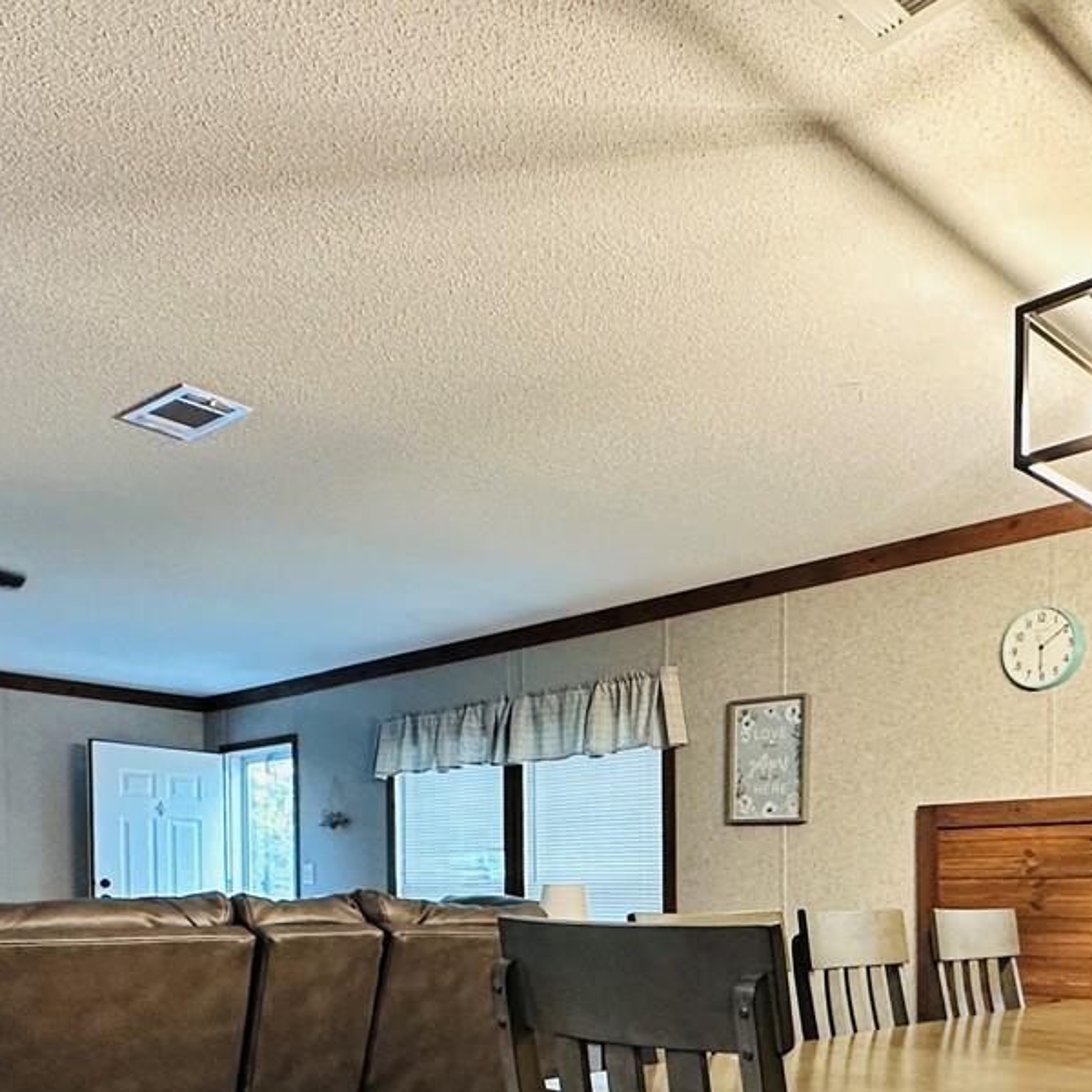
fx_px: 1178
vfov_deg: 45.9
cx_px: 770
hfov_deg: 48.5
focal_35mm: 33
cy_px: 943
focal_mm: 2.22
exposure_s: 1/60
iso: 320
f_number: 2.2
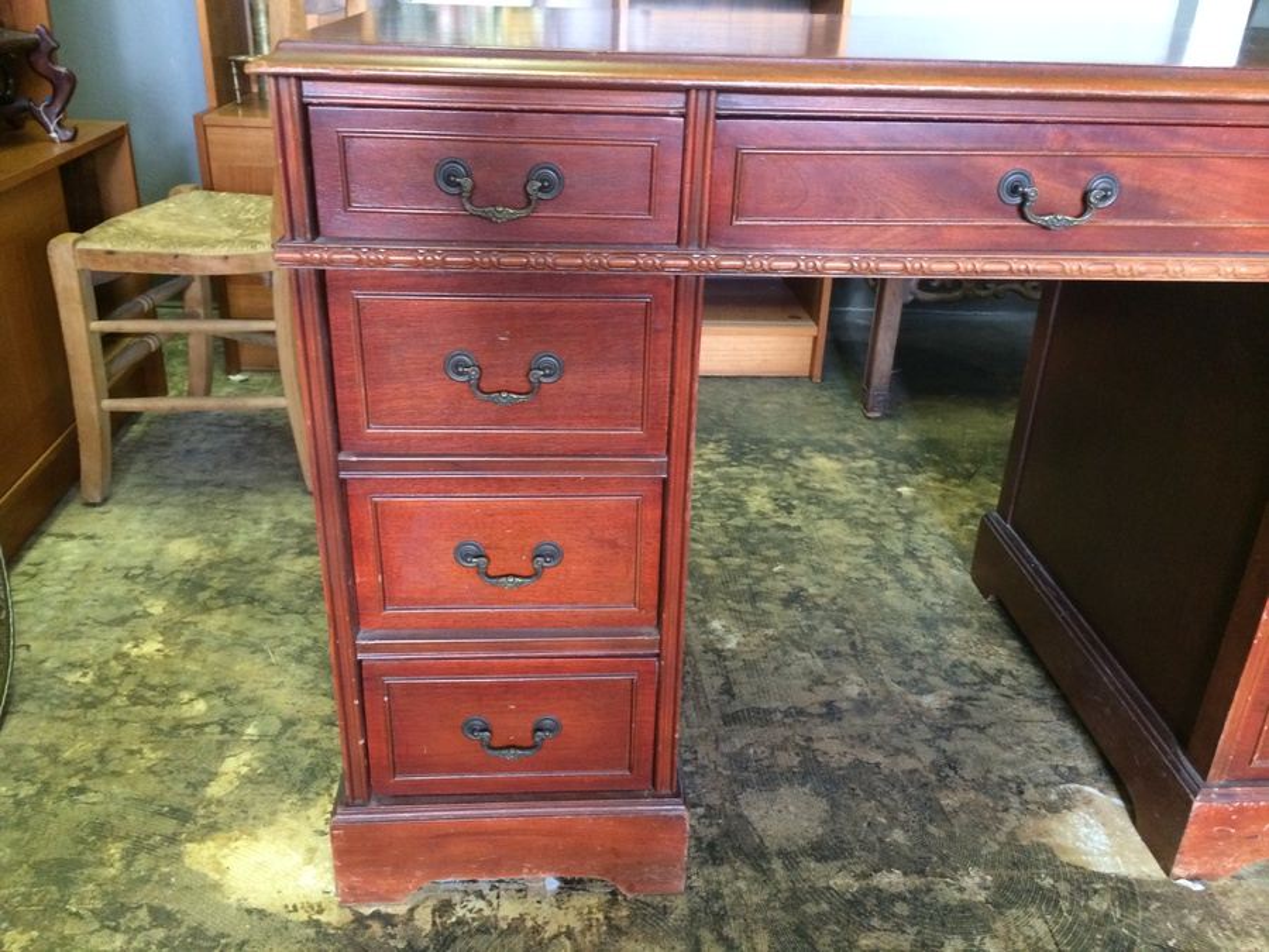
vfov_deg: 46.8
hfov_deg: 60.0
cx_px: 634
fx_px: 1100
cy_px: 476
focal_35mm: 30
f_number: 2.2
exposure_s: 1/20
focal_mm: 4.12
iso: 320
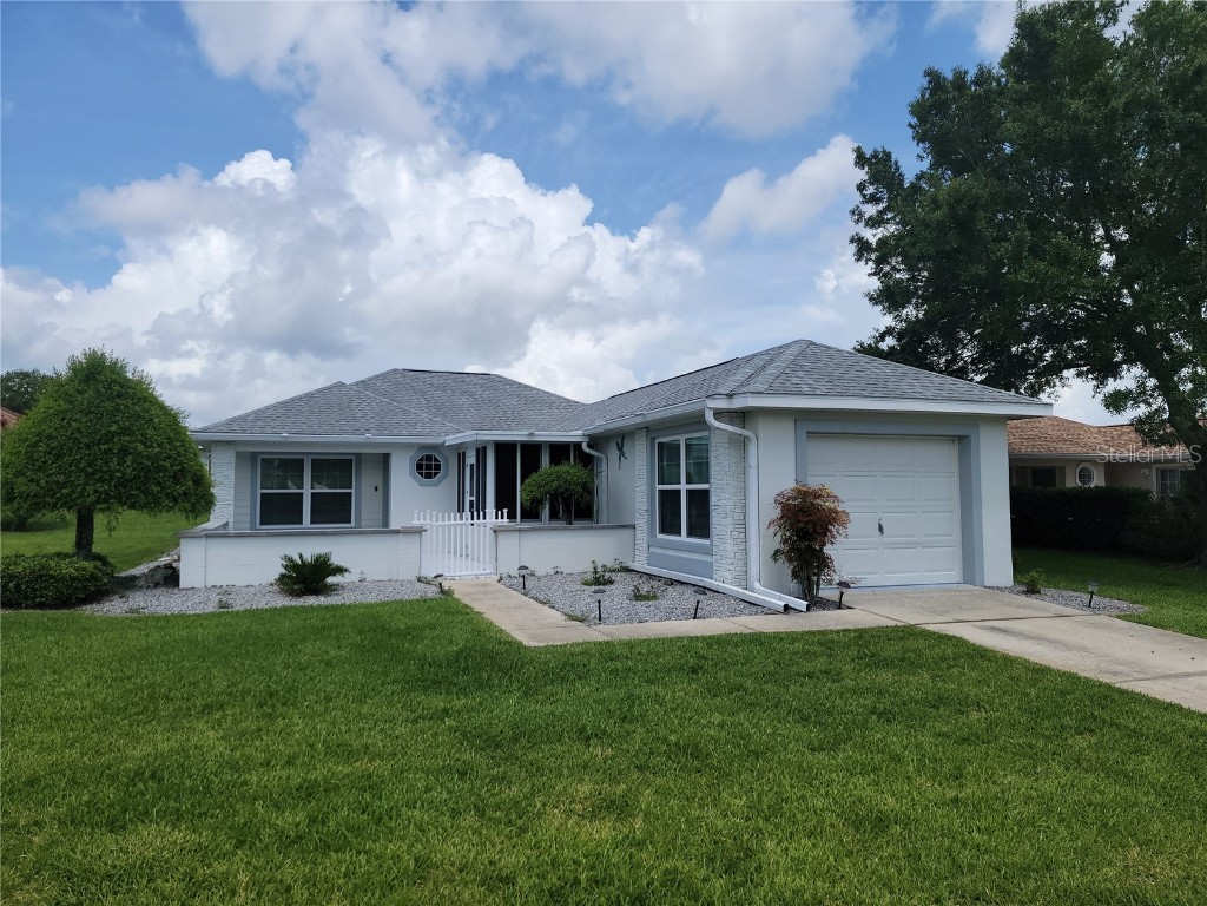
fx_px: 837
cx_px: 604
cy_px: 453
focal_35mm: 24
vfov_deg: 56.8
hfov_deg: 71.6
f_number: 1.8
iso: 16
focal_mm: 6.7
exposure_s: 1/1448
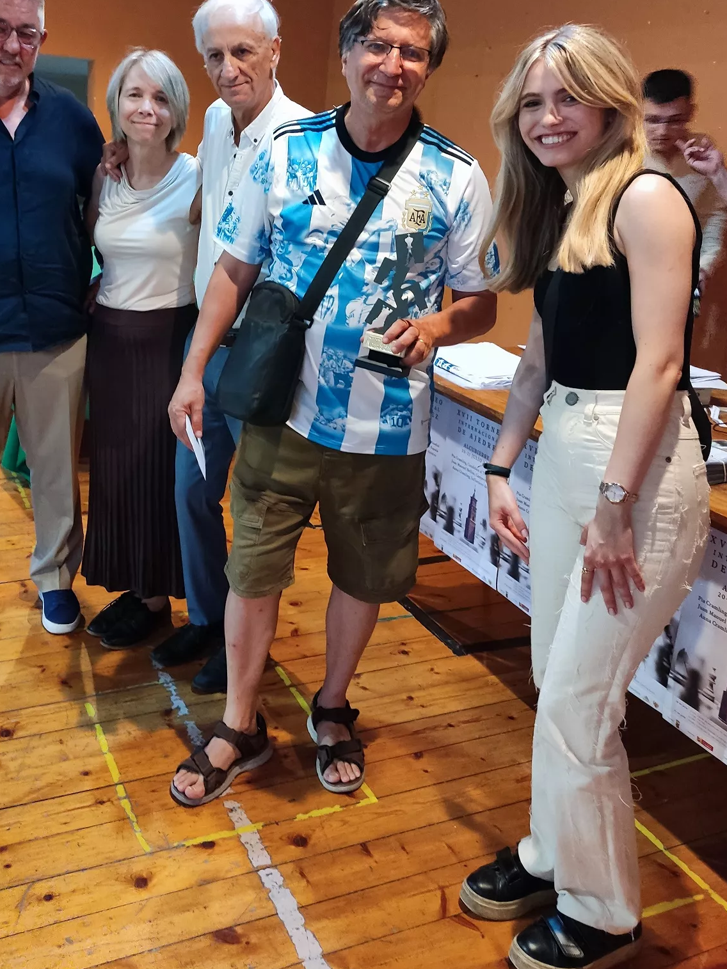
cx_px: 271
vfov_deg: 54.5
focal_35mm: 33
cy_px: 342
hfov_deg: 42.6
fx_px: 924
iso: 763
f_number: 1.79
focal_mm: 4.71
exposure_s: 1/25
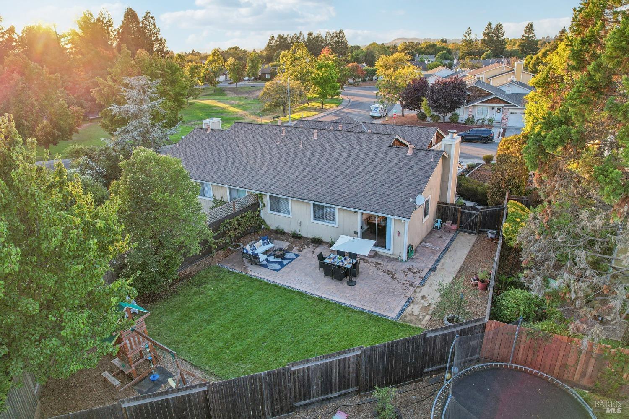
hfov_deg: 78.6
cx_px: 314
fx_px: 384
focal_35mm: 22
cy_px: 210
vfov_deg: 57.2
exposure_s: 1/160
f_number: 2.8
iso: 100
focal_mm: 8.4
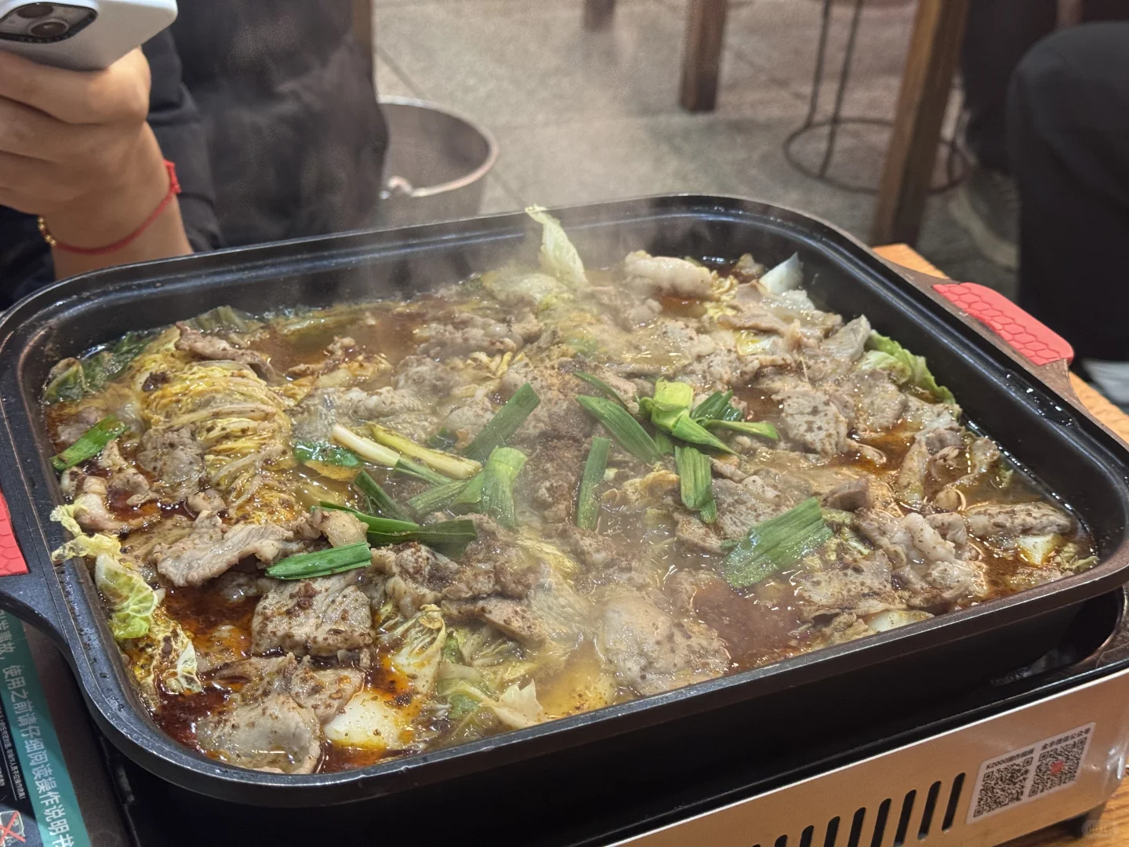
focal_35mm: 48
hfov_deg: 39.7
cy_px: 424
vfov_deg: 30.3
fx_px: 1566
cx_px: 564
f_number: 1.78
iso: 250
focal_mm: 6.76
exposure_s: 1/33
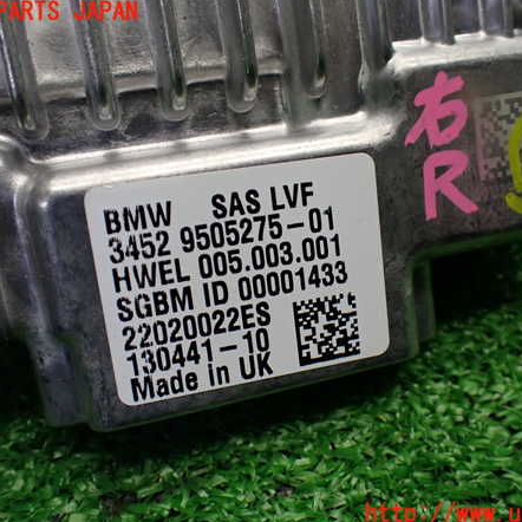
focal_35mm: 36
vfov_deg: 46.0
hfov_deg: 46.0
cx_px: 278
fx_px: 614
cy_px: 263
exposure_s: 1/125
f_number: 2.3
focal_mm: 5.4
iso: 250
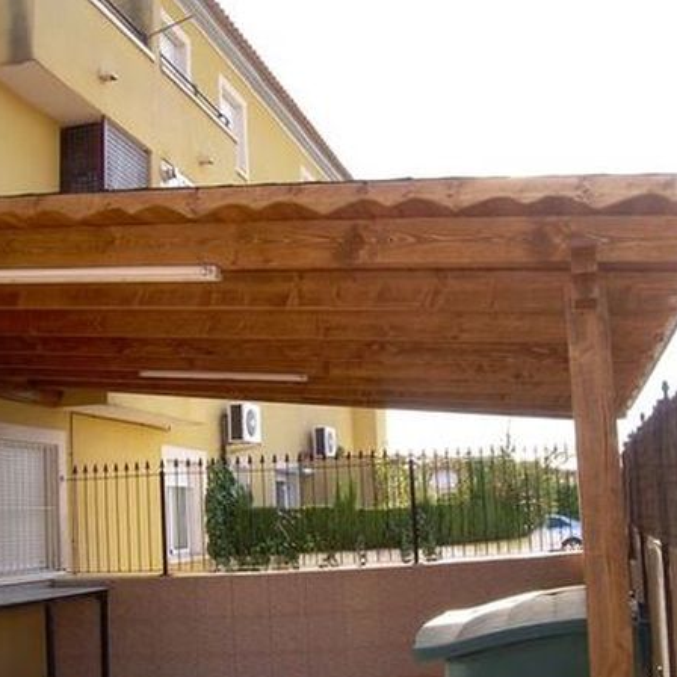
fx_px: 996
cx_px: 299
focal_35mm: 45
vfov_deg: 37.6
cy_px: 338
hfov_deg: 37.5
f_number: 4.6
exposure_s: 1/105
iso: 50
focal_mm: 6.3
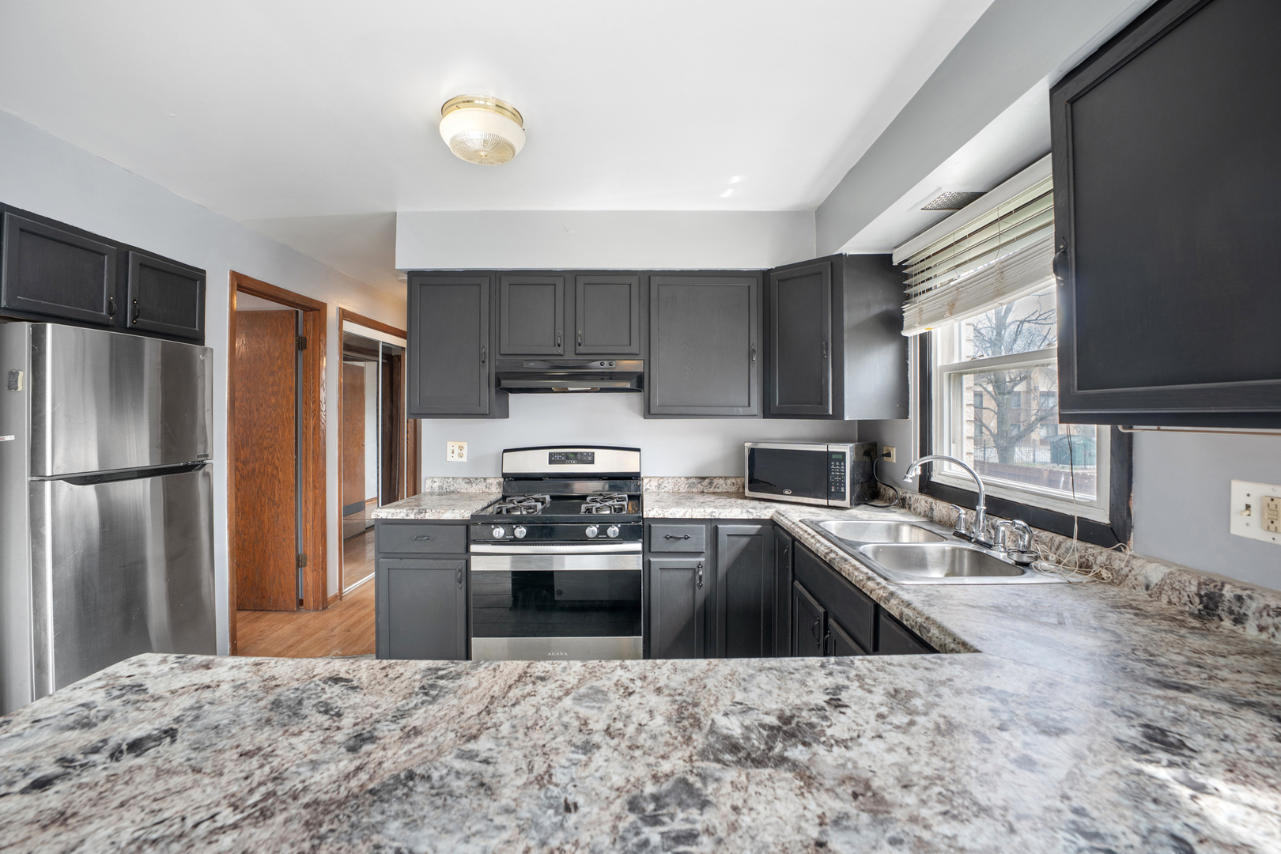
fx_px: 854
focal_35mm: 24
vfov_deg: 53.1
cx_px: 640
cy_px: 427
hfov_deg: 73.7
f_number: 8
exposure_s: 1/8
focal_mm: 24
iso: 400
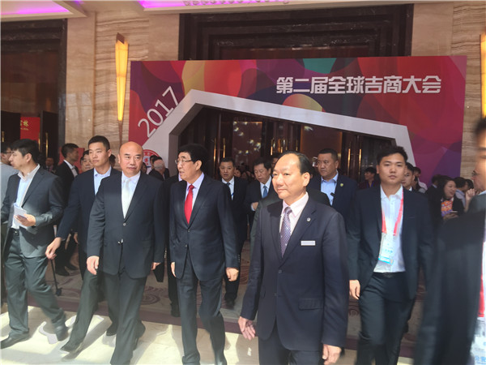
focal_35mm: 29
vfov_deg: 48.2
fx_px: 407
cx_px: 243
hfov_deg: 61.7
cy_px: 182
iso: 32
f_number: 2.2
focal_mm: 4.15
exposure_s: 1/33
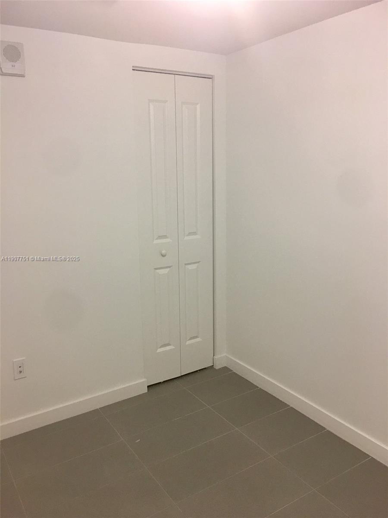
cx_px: 194
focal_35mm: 29
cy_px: 259
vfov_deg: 61.7
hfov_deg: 48.2
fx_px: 433
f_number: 2.2
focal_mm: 4.15
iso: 40
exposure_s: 1/15
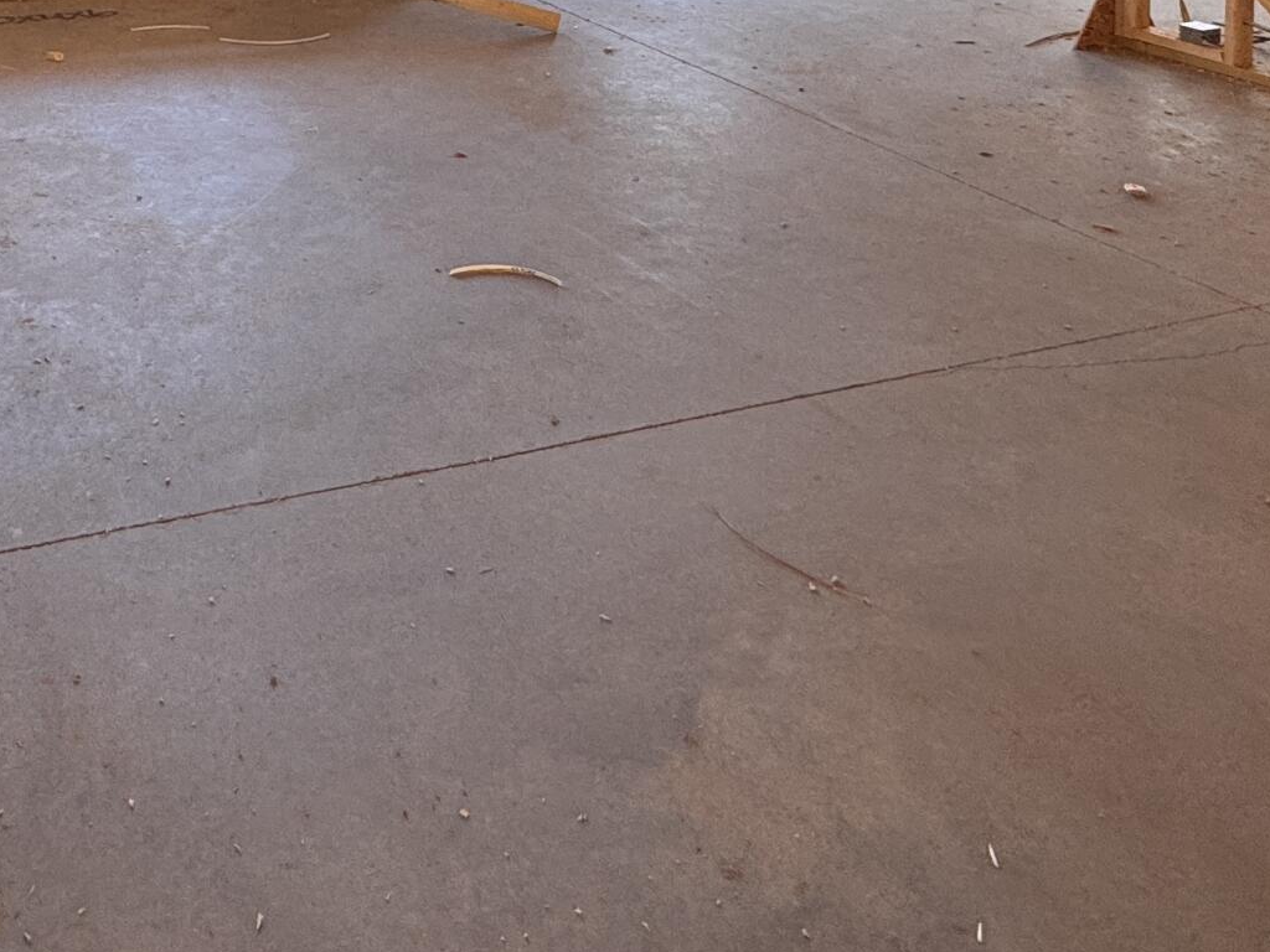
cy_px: -237
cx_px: 267
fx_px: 1504
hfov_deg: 43.8
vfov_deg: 29.4
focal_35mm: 41
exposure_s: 1/99
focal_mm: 2.22
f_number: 2.2
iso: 80
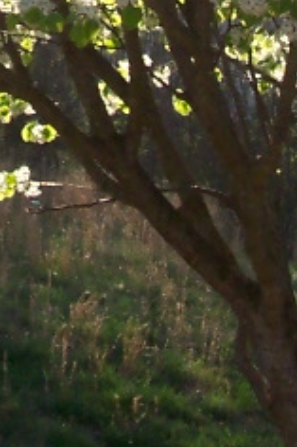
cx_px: -149
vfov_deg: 11.2
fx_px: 2156
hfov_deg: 7.7
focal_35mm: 174
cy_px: -303
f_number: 4.8
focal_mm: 8
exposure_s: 1/350
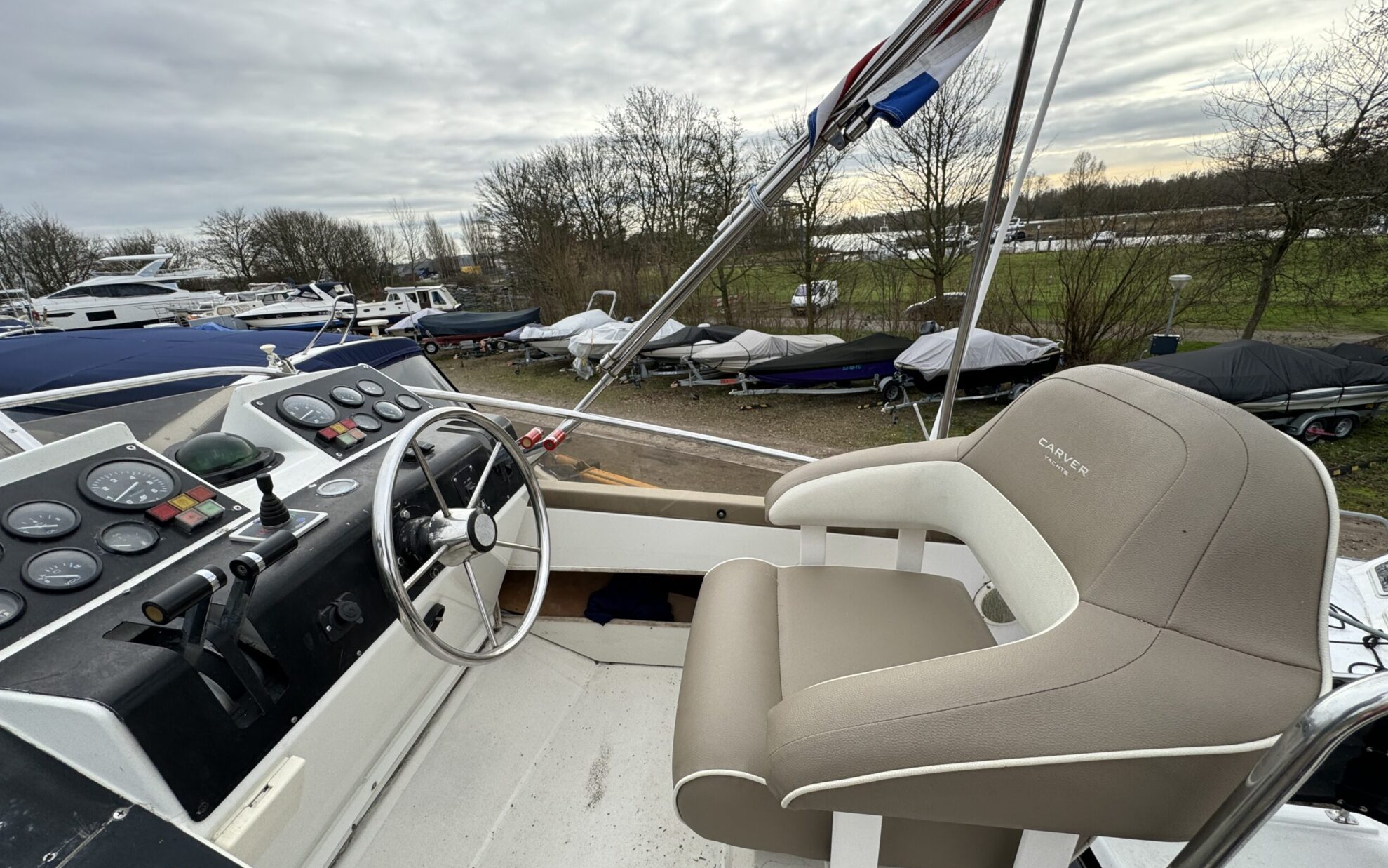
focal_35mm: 15
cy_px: 459
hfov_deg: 101.5
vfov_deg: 74.7
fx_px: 567
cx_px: 691
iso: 50
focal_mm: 2.22
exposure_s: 1/561
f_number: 2.2
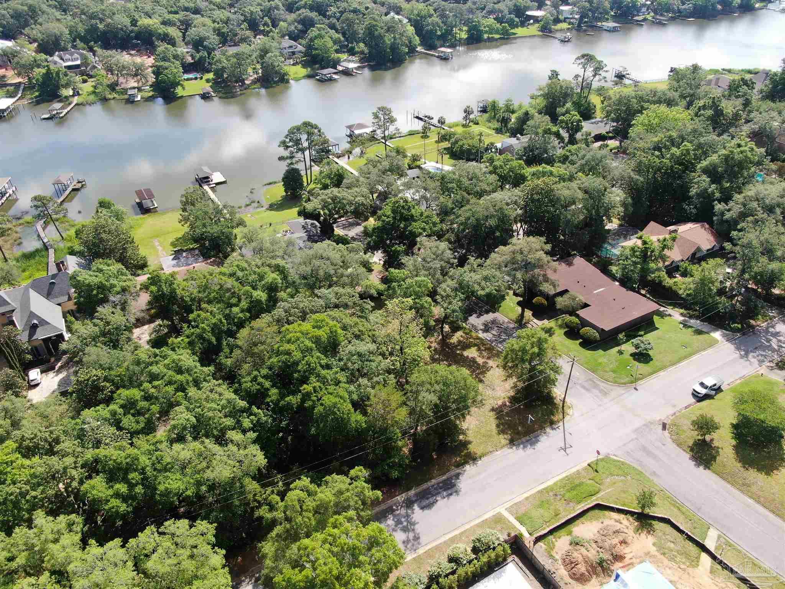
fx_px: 567
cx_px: 392
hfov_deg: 69.4
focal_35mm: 25
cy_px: 294
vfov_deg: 54.9
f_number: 2.8
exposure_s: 1/500
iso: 100
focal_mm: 4.48
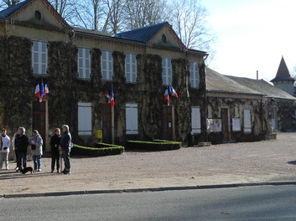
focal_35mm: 54
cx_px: 40
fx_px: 461
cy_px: 91
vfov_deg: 26.9
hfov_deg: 34.0
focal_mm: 6
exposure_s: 1/400
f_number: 3.5
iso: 100
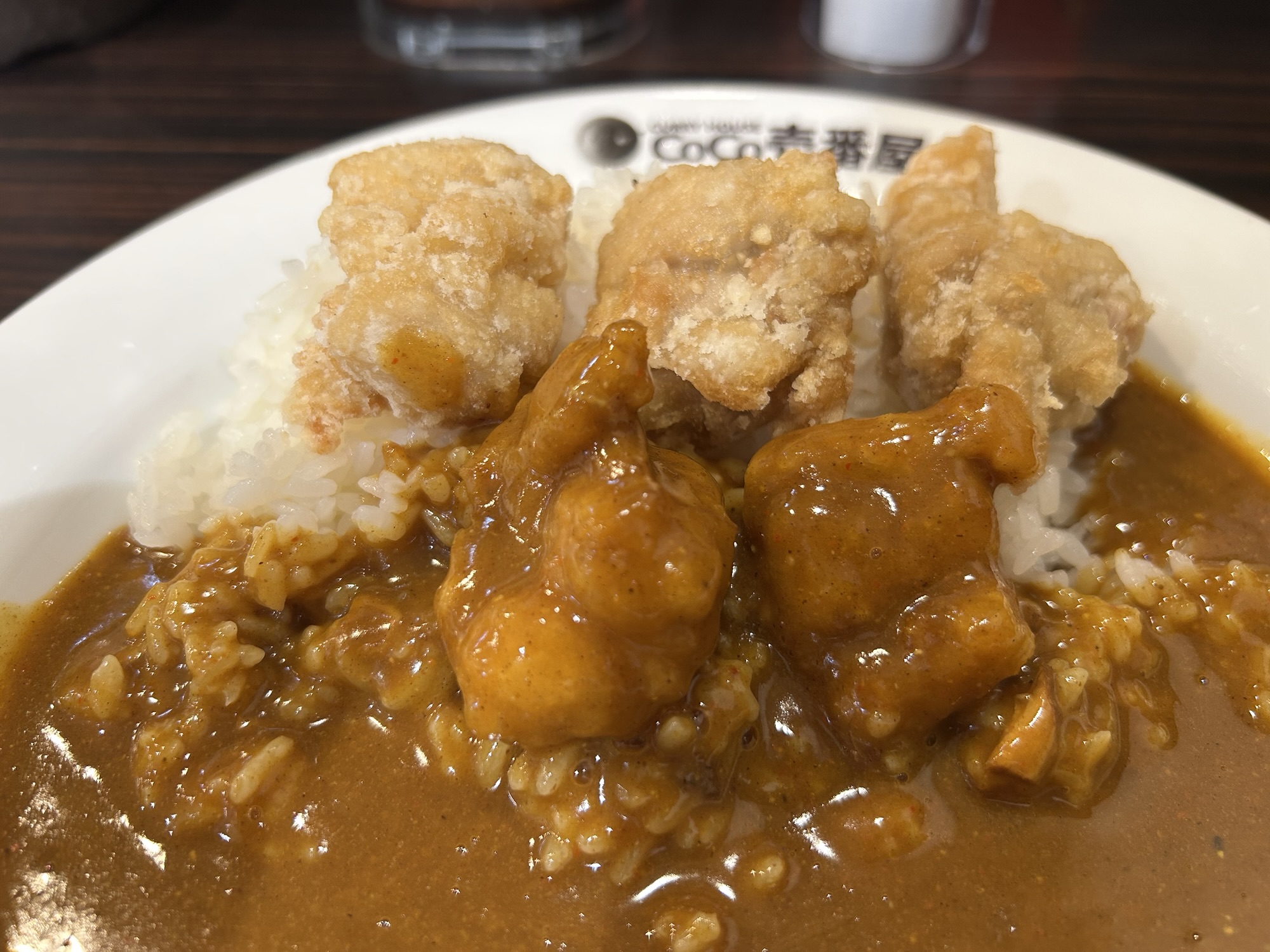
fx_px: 954
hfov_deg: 67.3
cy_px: 476
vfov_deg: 53.1
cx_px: 635
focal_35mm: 26
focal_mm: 5.7
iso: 100
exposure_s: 1/50
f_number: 1.5
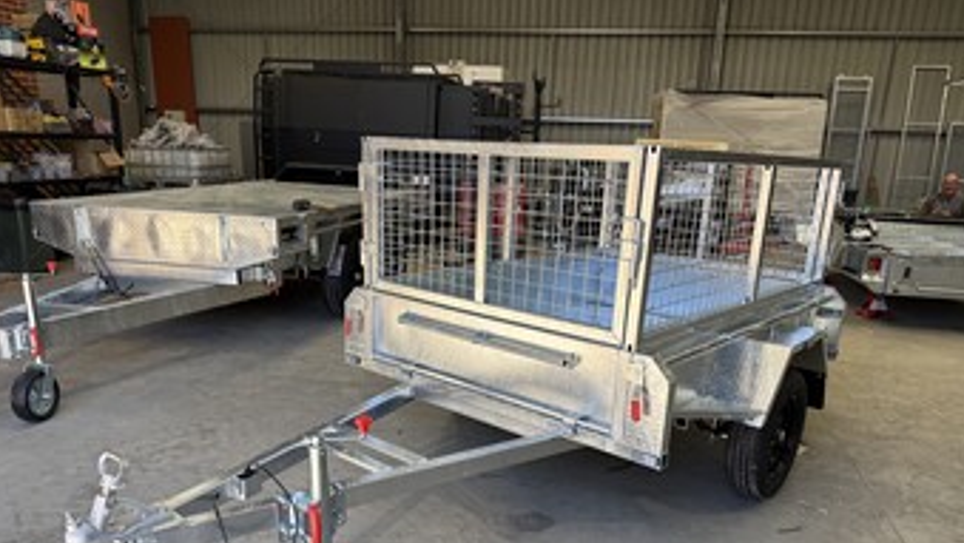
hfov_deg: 69.8
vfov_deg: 42.4
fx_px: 690
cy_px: 360
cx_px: 483
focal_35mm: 27
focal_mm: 6.76
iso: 80
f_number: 1.78
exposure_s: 1/351
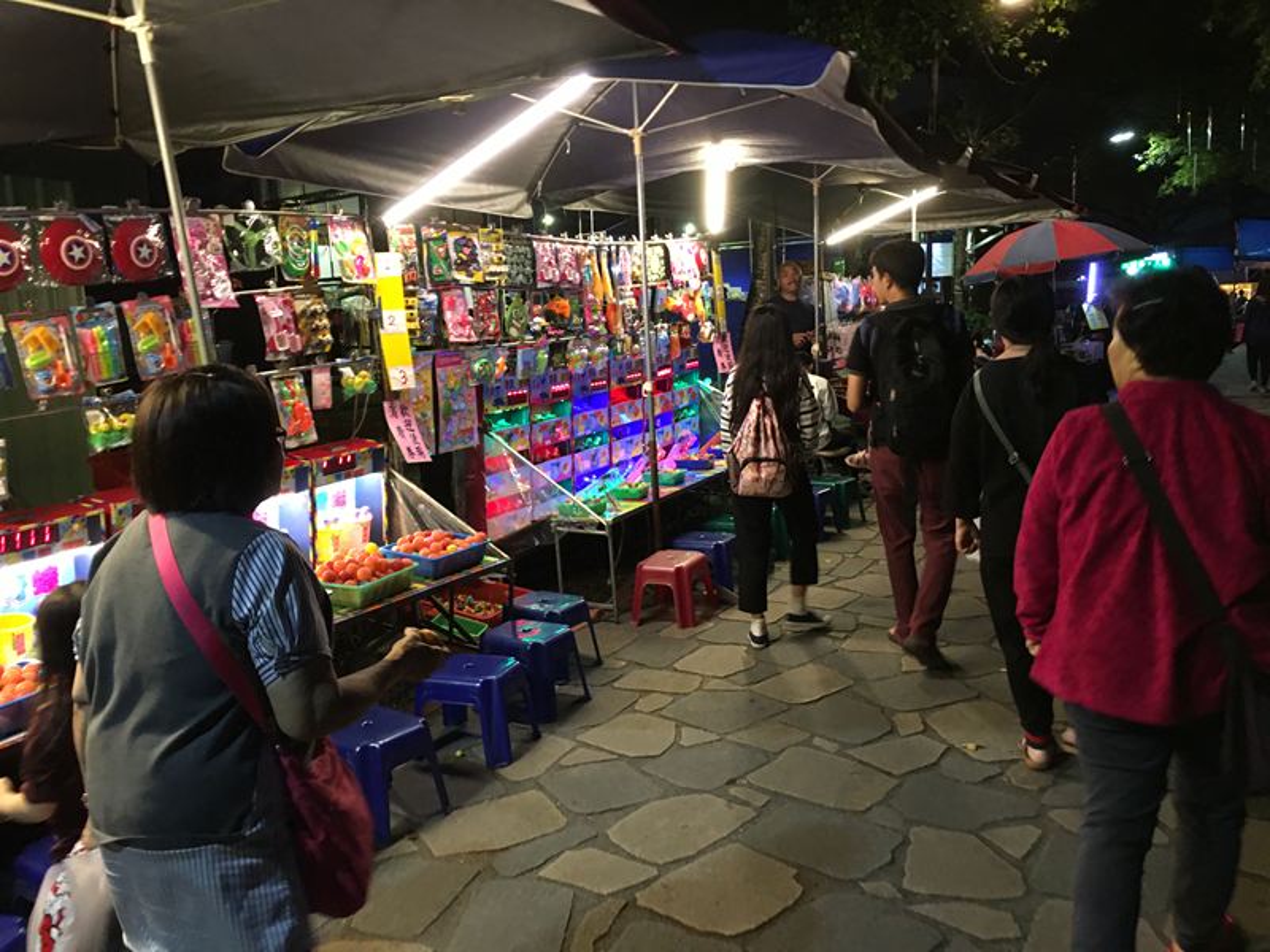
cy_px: 476
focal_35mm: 29
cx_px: 635
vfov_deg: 48.2
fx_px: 1064
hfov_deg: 61.7
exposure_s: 1/10
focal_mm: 4.15
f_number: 2.2
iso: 80
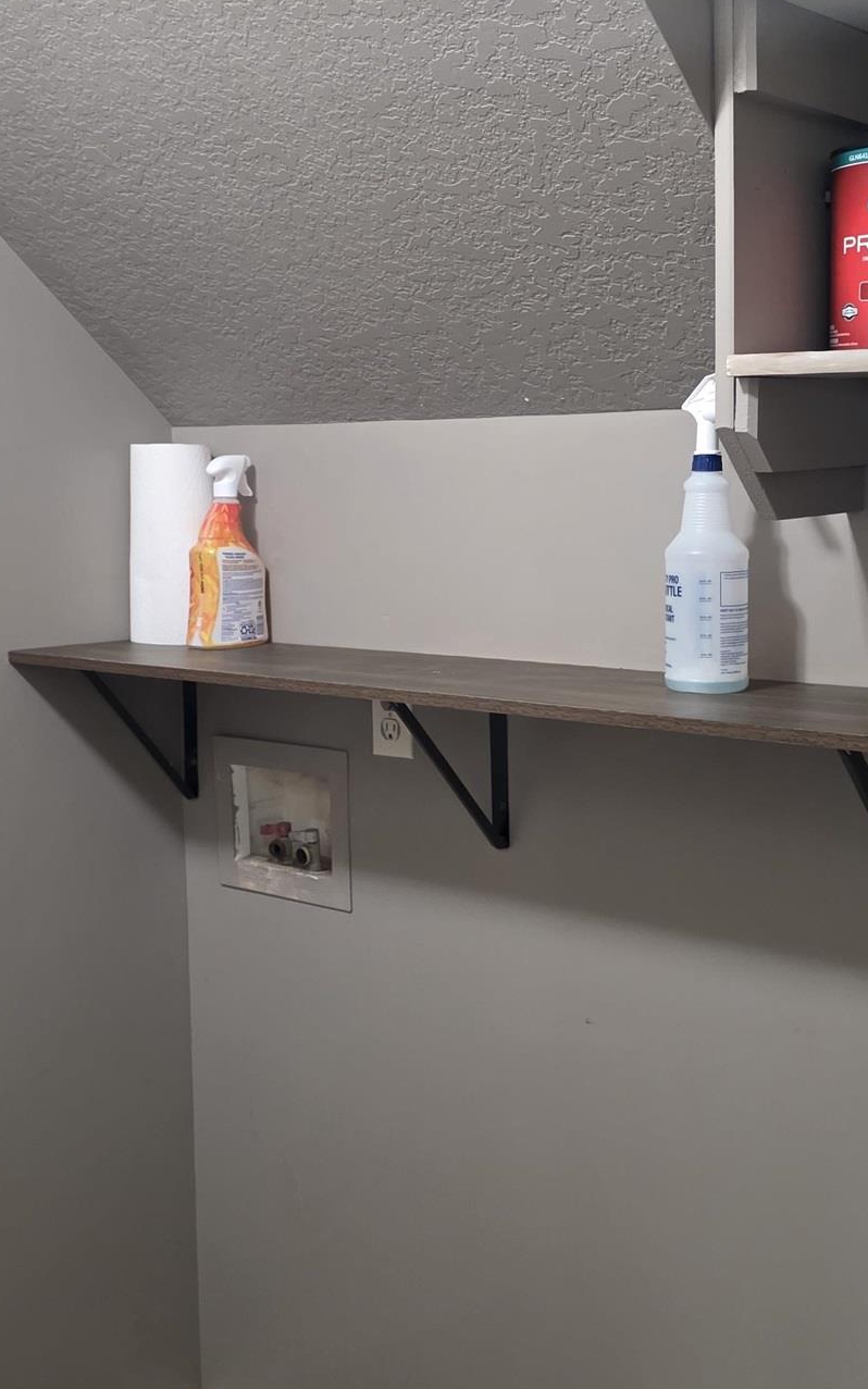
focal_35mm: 44
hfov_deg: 29.2
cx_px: 407
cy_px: 617
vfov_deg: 45.2
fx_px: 1666
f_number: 1.7
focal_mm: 6.25
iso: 800
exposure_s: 1/120
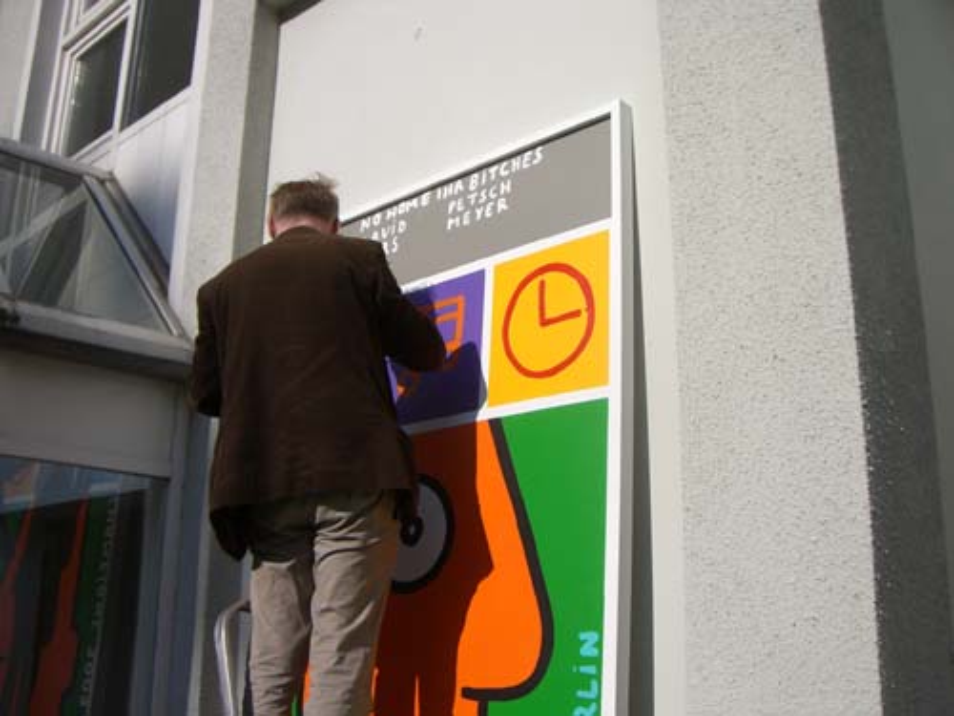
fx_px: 1047
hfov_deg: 49.0
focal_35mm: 38
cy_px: 358
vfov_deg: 37.7
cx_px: 477
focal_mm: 6.2
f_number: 4.3
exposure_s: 1/2000
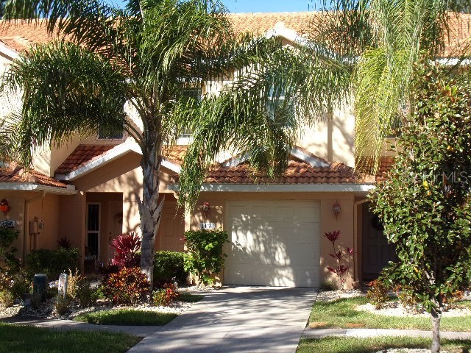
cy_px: 176
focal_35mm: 54
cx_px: 236
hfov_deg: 35.5
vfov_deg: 27.0
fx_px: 735
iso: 80
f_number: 4.3
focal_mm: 9.8
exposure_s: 1/300
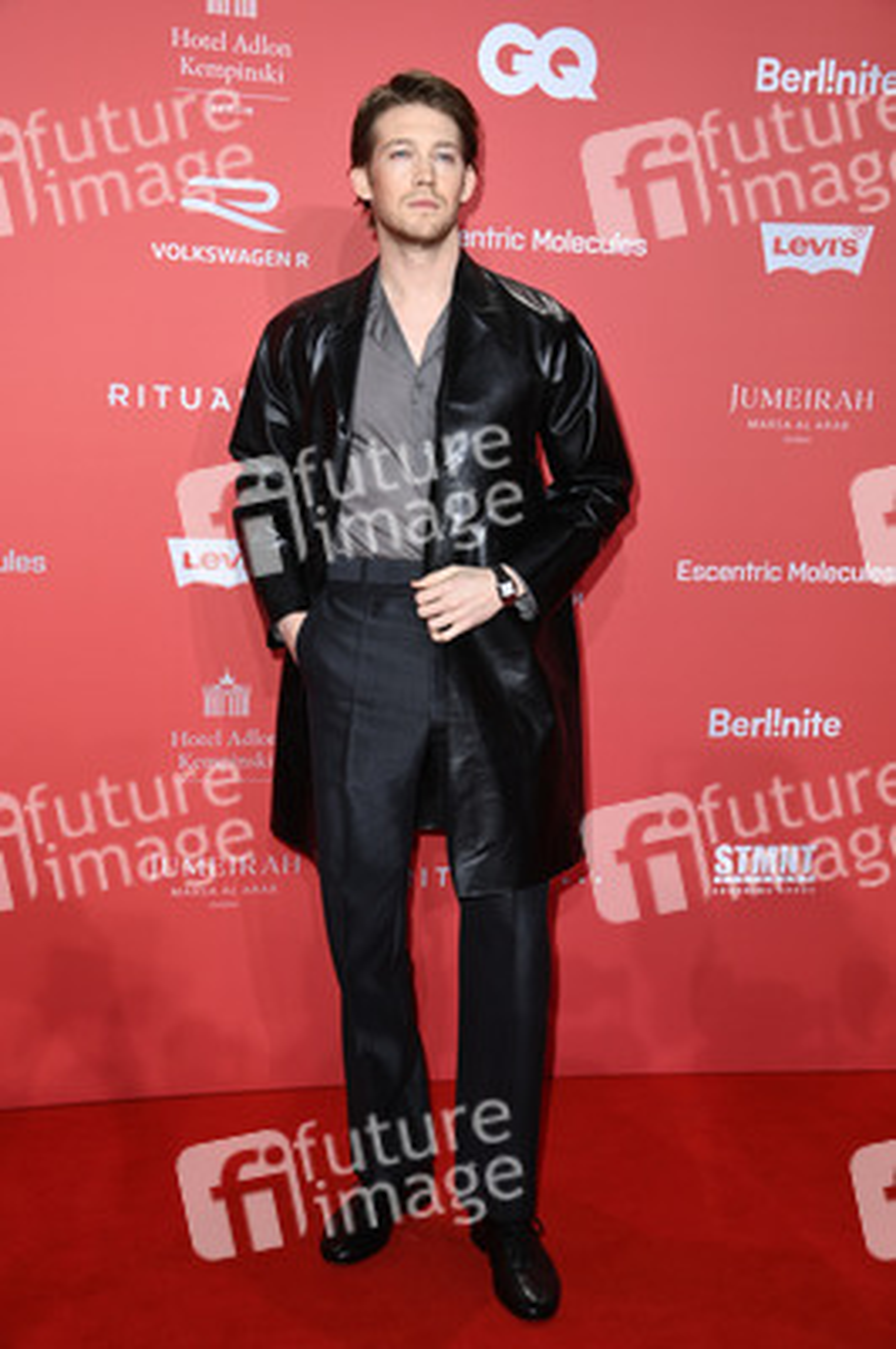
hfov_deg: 29.8
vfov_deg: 43.6
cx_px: 448
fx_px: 1683
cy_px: 674
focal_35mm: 45
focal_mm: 45
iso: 1000
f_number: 5.6
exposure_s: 1/250
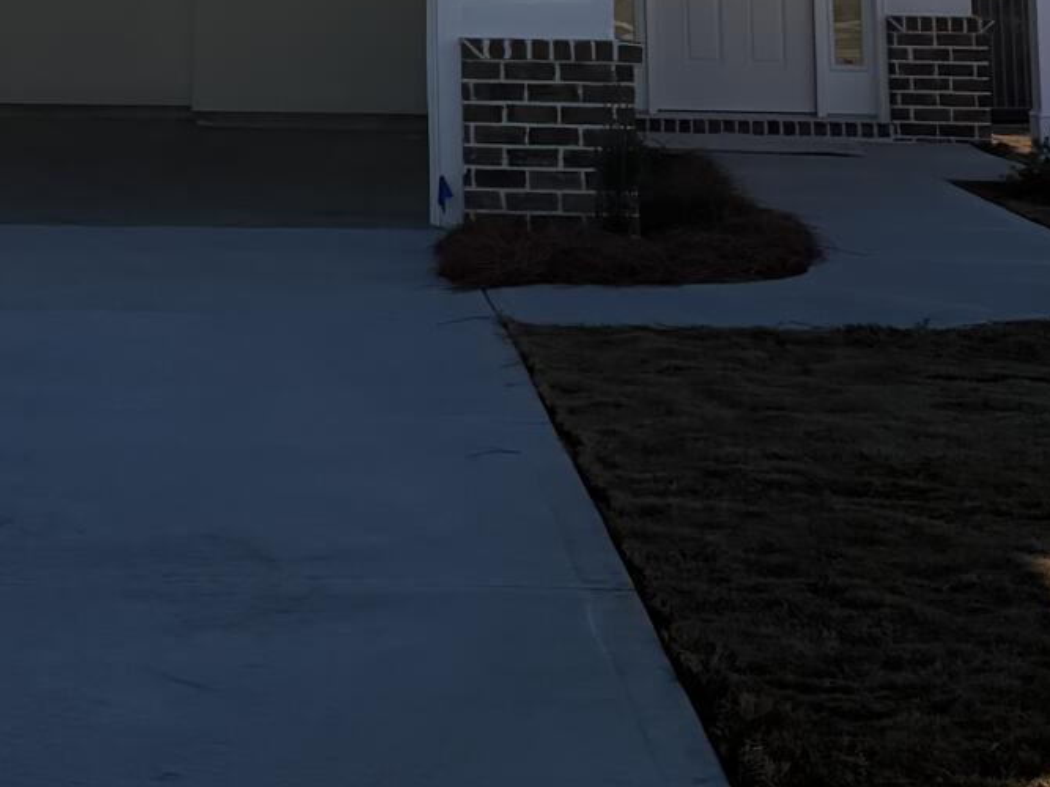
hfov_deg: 17.9
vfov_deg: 12.6
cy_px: -563
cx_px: 68
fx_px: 3275
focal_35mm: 108
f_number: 1.78
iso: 125
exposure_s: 1/11905
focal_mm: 6.76
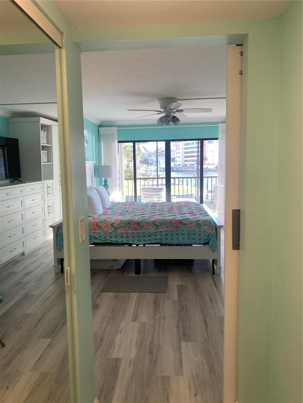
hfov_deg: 53.1
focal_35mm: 26
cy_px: 202
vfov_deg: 67.3
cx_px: 152
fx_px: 303
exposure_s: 1/120
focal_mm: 4.25
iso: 32
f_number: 1.8
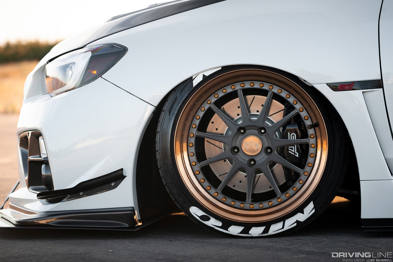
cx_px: 196
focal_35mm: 120
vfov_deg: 11.4
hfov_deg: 17.1
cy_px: 131
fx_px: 1310
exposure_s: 1/800
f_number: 4
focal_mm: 120
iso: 1000
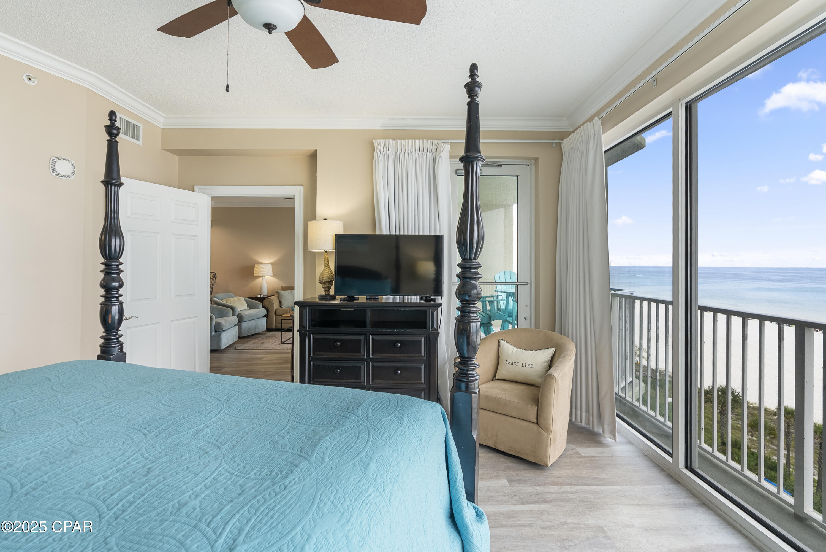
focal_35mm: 16
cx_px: 413
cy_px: 276
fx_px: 367
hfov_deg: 96.7
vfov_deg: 73.8
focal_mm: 16
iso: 320
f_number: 8
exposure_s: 1/10
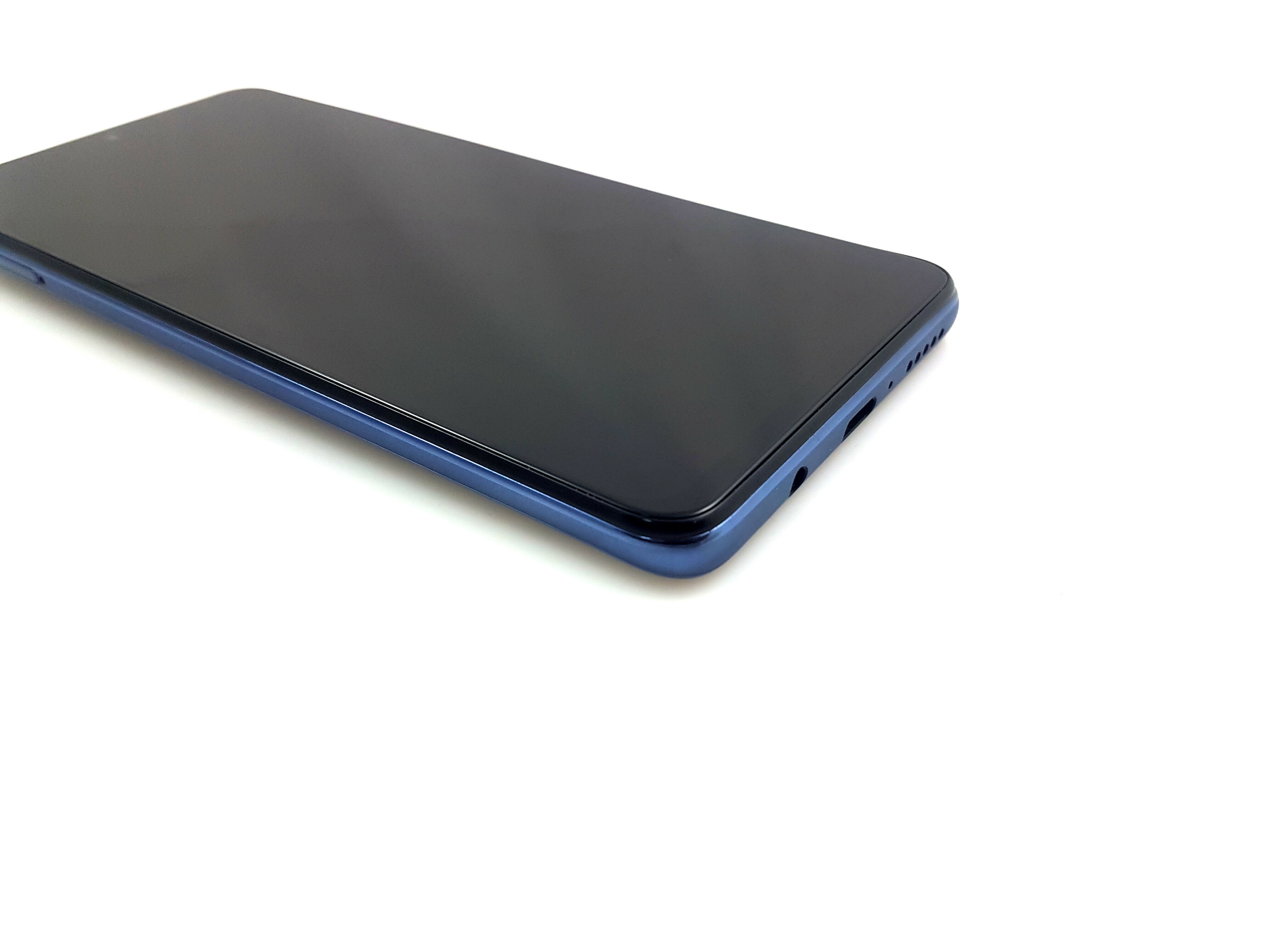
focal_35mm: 26
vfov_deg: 53.1
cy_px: 476
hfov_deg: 67.3
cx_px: 634
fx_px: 953
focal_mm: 4.2
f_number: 1.7
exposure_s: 1/100
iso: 64
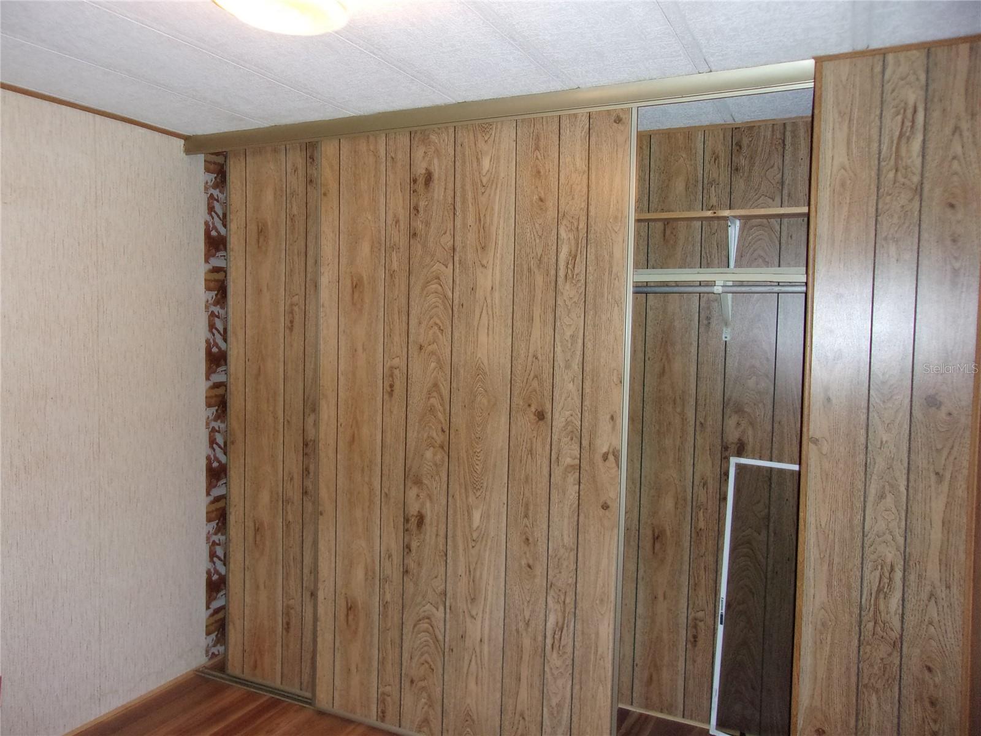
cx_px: 490
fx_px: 765
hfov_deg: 65.3
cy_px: 368
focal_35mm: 27
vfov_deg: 51.4
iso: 250
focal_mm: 4.9
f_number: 3
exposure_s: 1/34
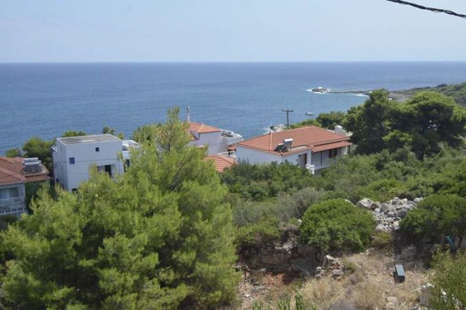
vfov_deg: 36.8
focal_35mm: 36
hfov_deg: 53.2
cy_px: 155
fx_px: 466
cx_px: 233
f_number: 9
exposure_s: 1/4000
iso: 1600
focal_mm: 24
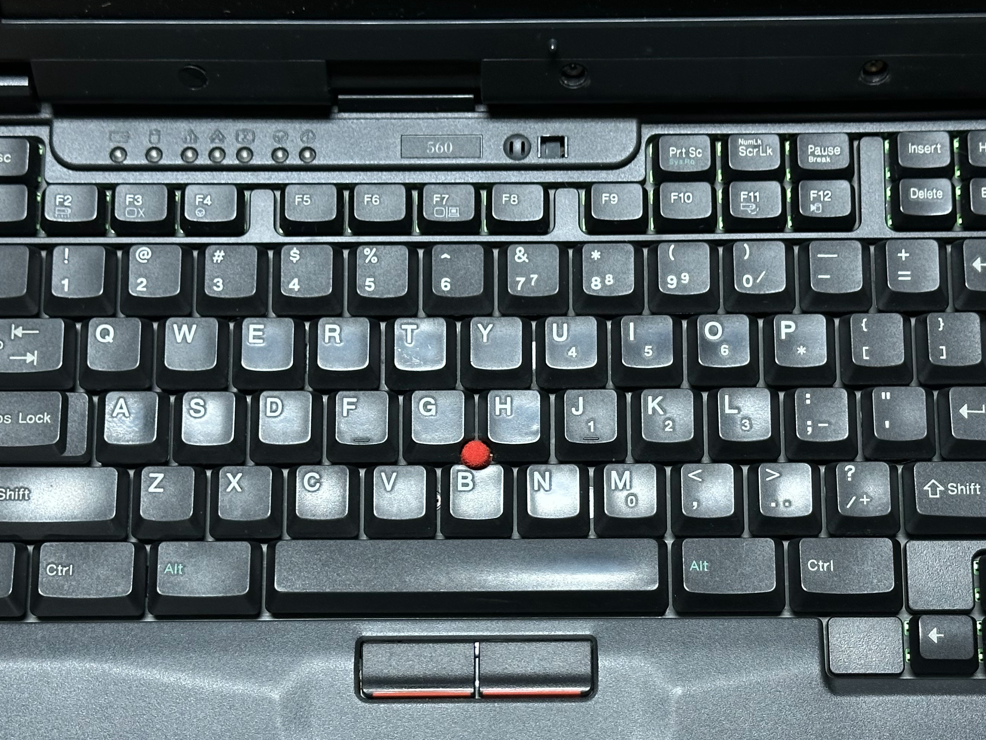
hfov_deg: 26.7
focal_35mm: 73
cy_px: 493
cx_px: 505
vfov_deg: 20.1
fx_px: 2079
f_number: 1.78
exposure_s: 1/60
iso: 250
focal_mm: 6.86
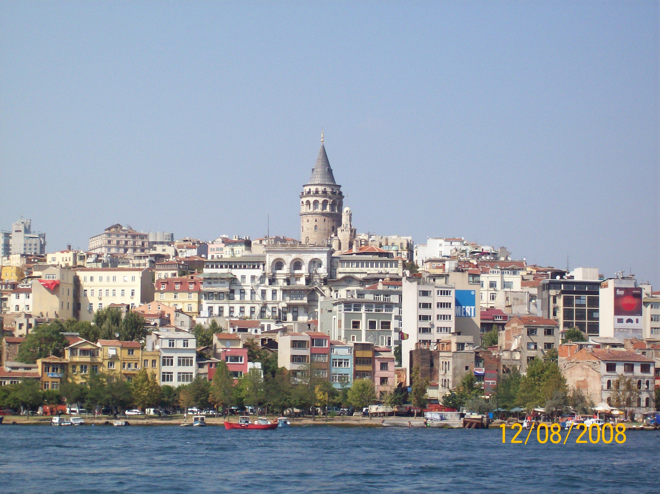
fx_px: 2058
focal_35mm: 108
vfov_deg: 13.7
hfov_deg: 18.2
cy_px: 247
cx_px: 330
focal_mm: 18
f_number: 4.8
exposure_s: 1/747
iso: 80
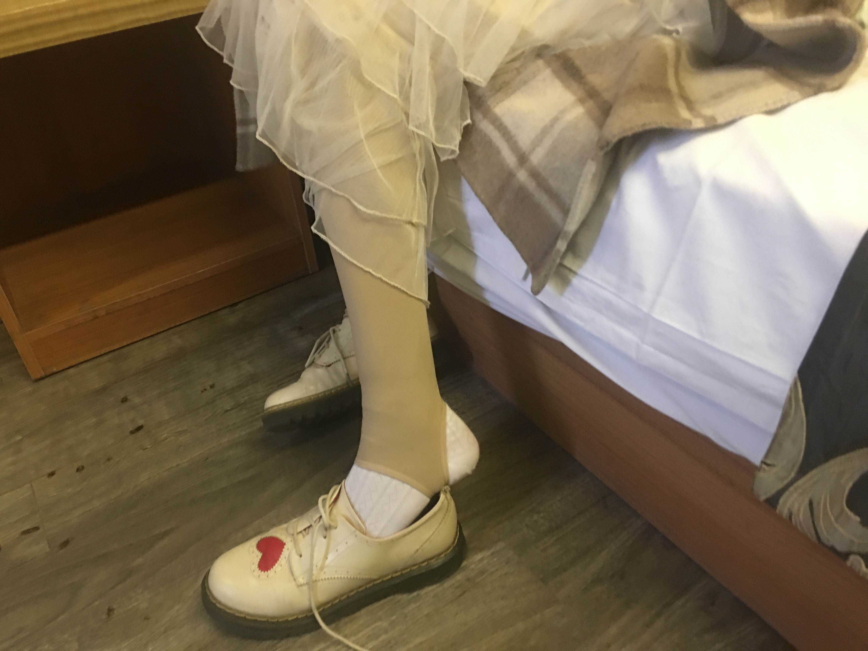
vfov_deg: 48.2
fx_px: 727
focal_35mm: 29
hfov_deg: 61.7
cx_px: 434
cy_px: 326
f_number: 2.2
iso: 100
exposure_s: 1/4
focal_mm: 4.15
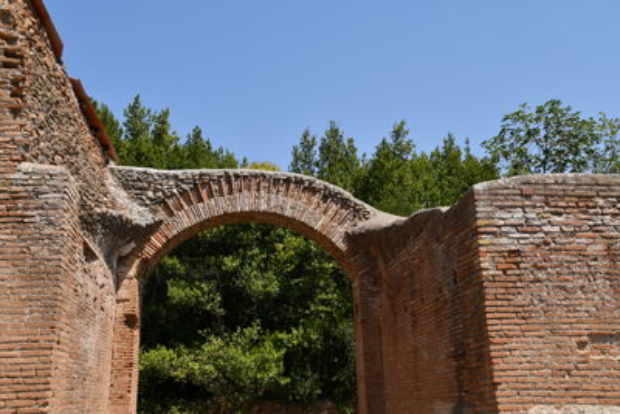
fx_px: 672
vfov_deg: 34.2
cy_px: 207
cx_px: 310
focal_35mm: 39
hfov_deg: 49.5
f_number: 7.1
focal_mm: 26
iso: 100
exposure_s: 1/400
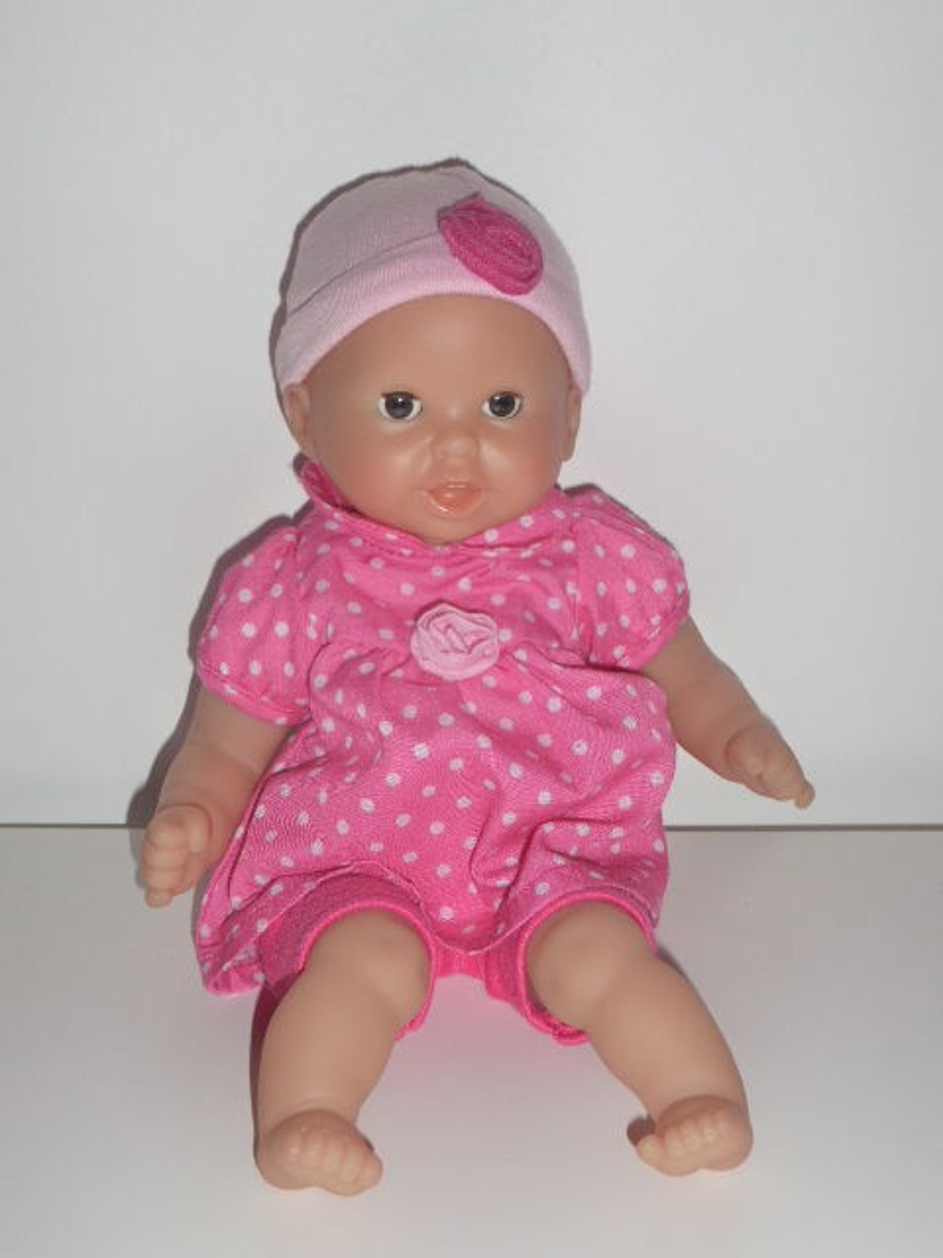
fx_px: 1671
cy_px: 629
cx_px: 472
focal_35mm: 46
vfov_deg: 41.2
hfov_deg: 31.5
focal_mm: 7.9
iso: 160
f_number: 4.1
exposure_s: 1/60
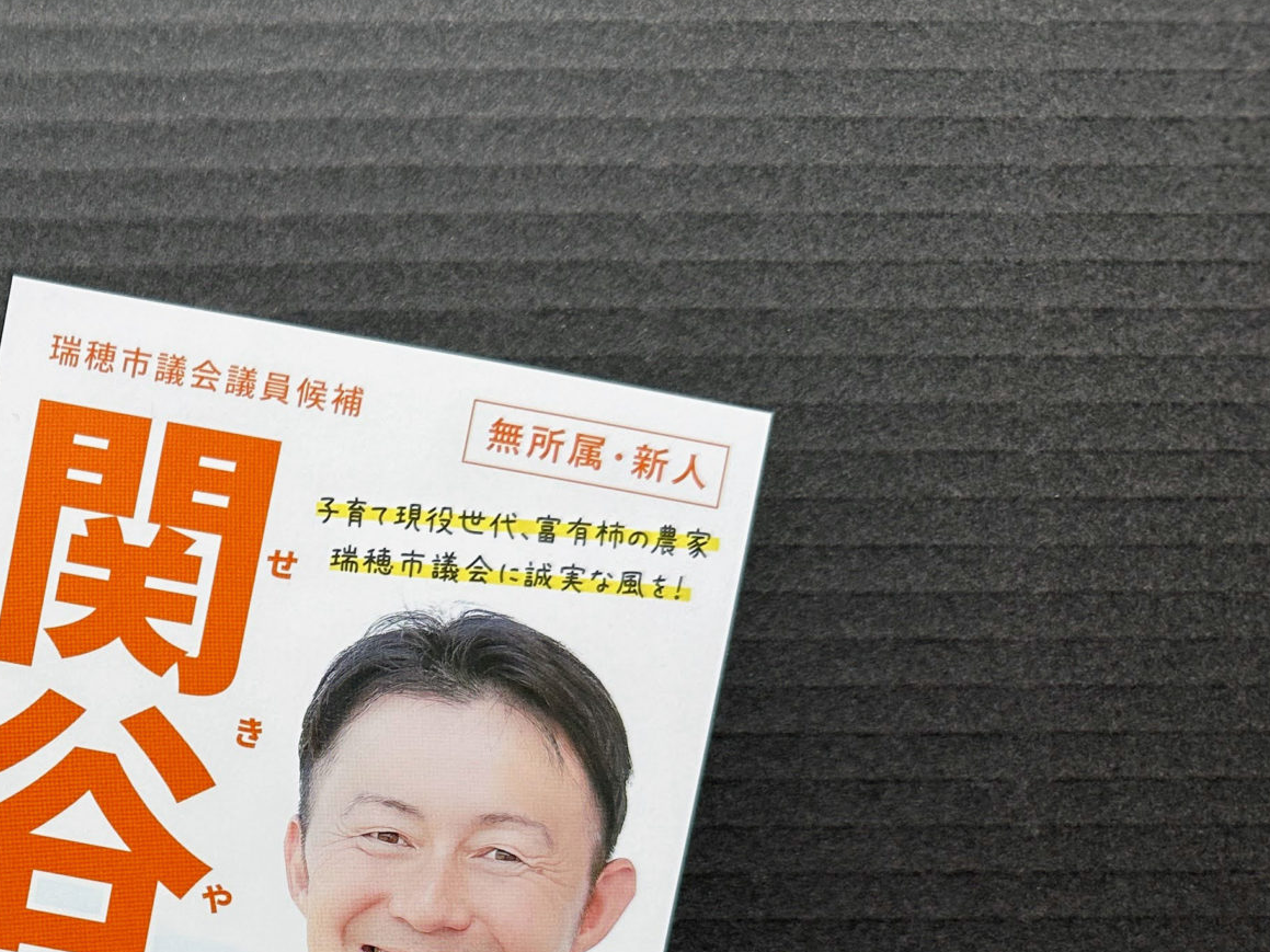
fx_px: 1944
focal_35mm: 53
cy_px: 863
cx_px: -77
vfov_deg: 26.6
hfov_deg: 32.4
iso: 64
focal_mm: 6.86
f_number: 1.78
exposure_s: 1/121
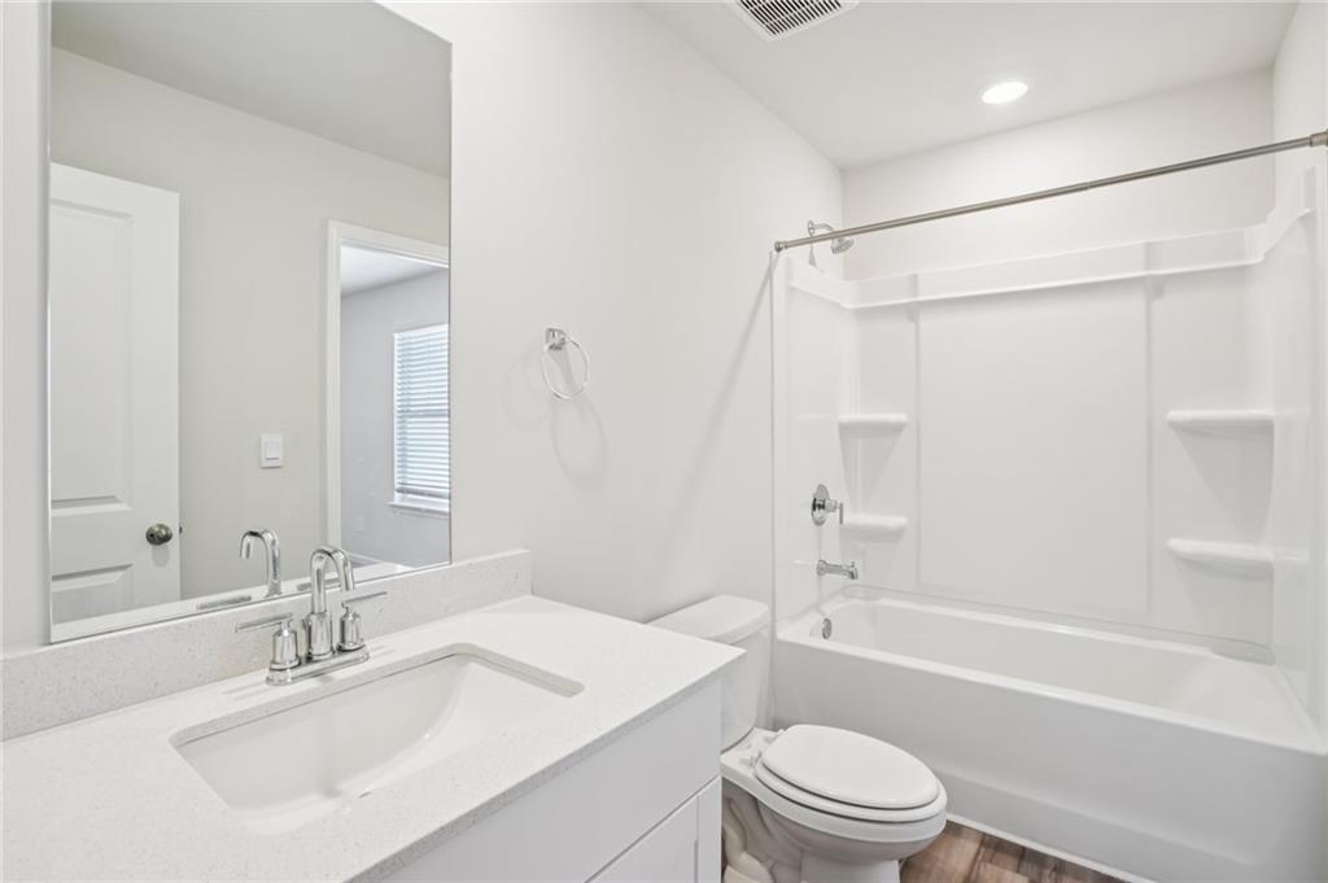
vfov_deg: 73.7
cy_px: 442
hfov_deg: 96.8
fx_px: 590
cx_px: 664
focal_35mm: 16
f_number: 8
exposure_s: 1/10
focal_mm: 16
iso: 400
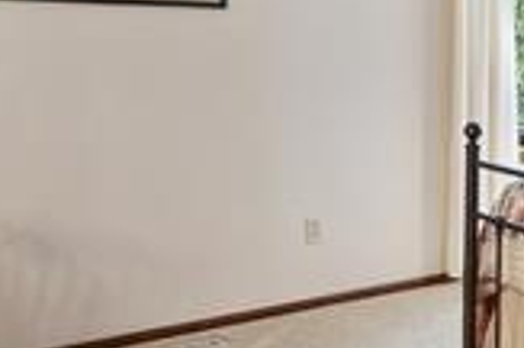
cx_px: 746
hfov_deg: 25.6
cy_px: 29
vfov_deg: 21.0
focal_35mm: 63
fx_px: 915
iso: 640
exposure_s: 1
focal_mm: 16
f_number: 7.1
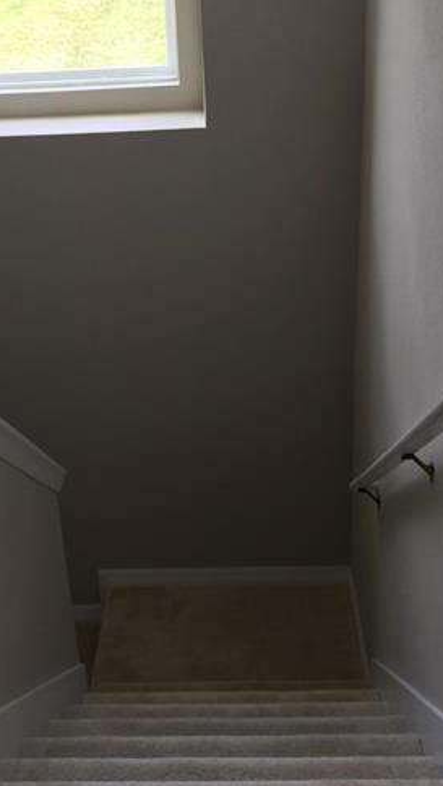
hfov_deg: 23.9
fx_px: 1044
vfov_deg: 41.3
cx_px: 178
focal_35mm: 50
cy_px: 376
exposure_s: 1/60
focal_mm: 4.15
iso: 32
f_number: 2.2
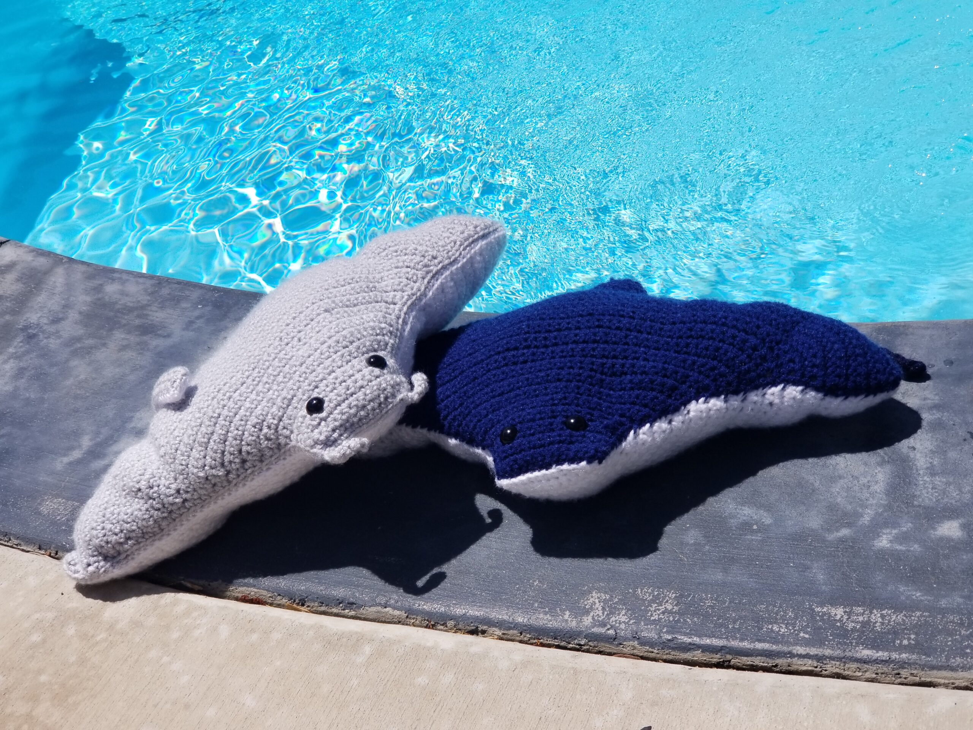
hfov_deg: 36.8
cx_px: 486
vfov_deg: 28.0
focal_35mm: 52
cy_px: 365
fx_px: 1462
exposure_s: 1/1660
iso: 25
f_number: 2.4
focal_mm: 6
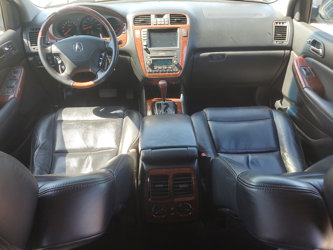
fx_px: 250
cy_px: 125
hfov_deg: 67.3
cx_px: 166
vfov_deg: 53.1
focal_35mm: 26
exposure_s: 1/167
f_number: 1.5
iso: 50
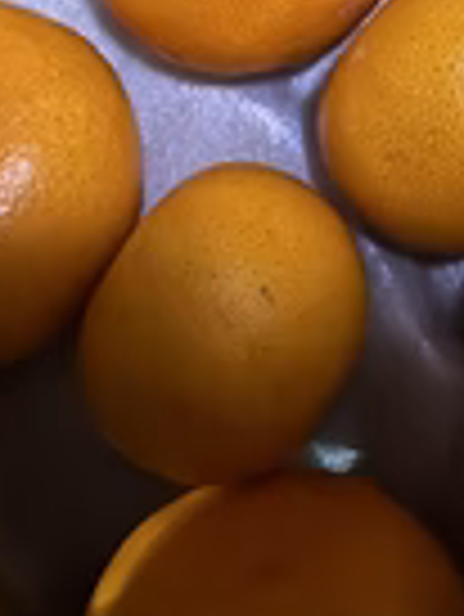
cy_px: -180
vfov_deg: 22.9
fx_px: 1356
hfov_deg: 19.4
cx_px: 257
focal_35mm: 76
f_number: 1.5
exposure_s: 1/9
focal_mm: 5.7
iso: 1000
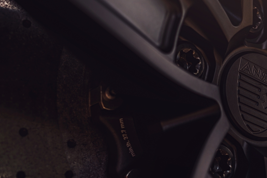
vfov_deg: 19.4
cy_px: 101
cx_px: 235
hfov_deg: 27.9
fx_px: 519
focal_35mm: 70
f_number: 2.8
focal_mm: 35
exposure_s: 1/60
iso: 100
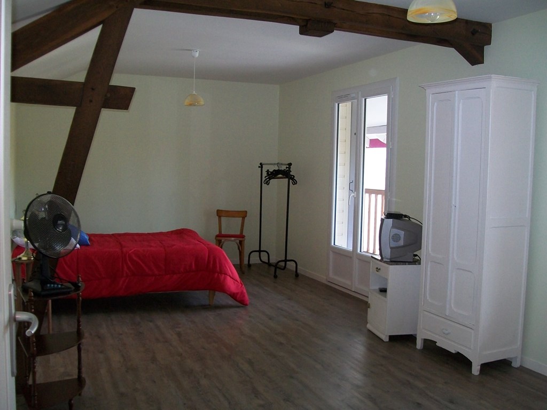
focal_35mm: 36
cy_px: 205
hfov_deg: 51.4
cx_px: 274
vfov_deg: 39.7
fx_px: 569
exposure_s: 1/30
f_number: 2.7
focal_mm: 6
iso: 160
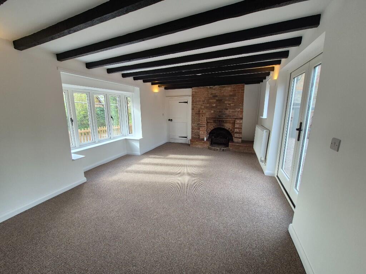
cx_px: 183
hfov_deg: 106.2
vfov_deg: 89.9
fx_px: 137
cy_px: 137
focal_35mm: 13
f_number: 2.2
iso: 50
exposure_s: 1/50
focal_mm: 1.74
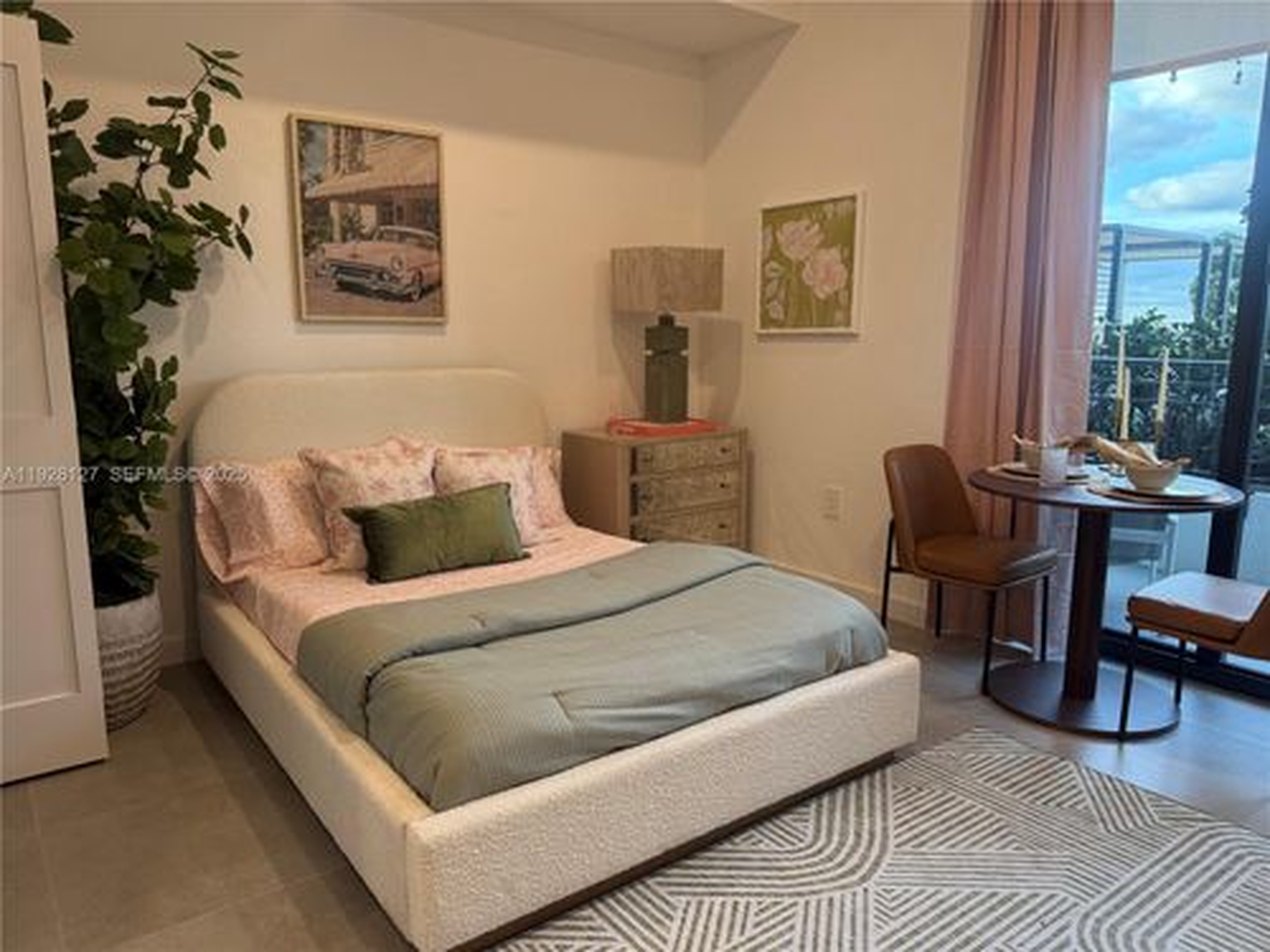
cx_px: 635
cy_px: 476
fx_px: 881
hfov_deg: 71.6
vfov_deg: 56.8
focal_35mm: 24
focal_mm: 6.76
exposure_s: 1/120
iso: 320
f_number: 1.78
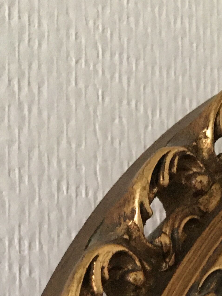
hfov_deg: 16.1
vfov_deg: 18.5
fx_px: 787
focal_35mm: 92
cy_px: 461
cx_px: 117
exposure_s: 1/25
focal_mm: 4.15
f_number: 2.2
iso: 200
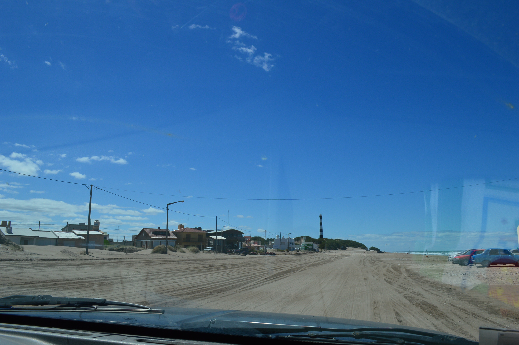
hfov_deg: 67.4
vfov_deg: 47.8
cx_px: 260
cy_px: 172
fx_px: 389
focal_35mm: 27
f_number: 11
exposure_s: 1/500
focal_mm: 18
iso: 220
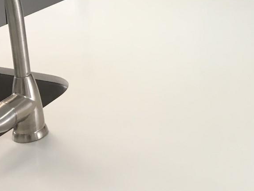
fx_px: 594
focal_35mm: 81
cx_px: 258
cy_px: -44
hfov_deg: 23.1
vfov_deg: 17.3
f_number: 2.2
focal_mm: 4.15
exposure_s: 1/33
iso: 32
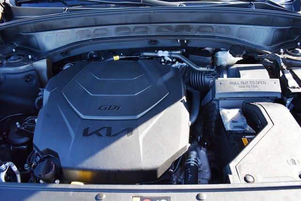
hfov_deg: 67.4
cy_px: 100
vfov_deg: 48.0
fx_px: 226
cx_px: 150
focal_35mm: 27
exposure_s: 1/250
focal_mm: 18
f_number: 4
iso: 400
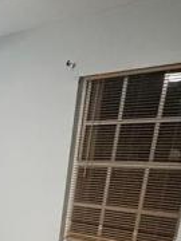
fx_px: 390
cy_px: 285
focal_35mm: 56
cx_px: -79
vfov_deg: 29.7
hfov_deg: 22.2
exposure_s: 1/60
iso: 1250
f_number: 2.2
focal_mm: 2.22
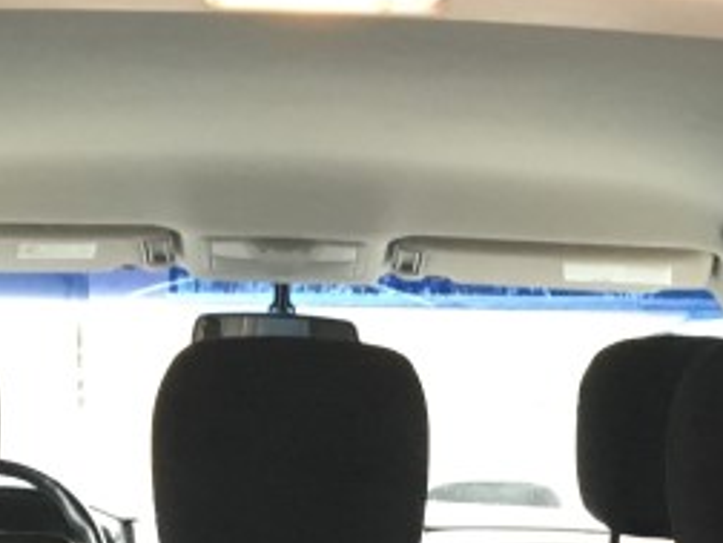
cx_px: 407
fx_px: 2465
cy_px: 1011
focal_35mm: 118
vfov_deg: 11.5
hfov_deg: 16.7
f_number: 2.2
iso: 160
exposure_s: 1/30
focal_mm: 4.15
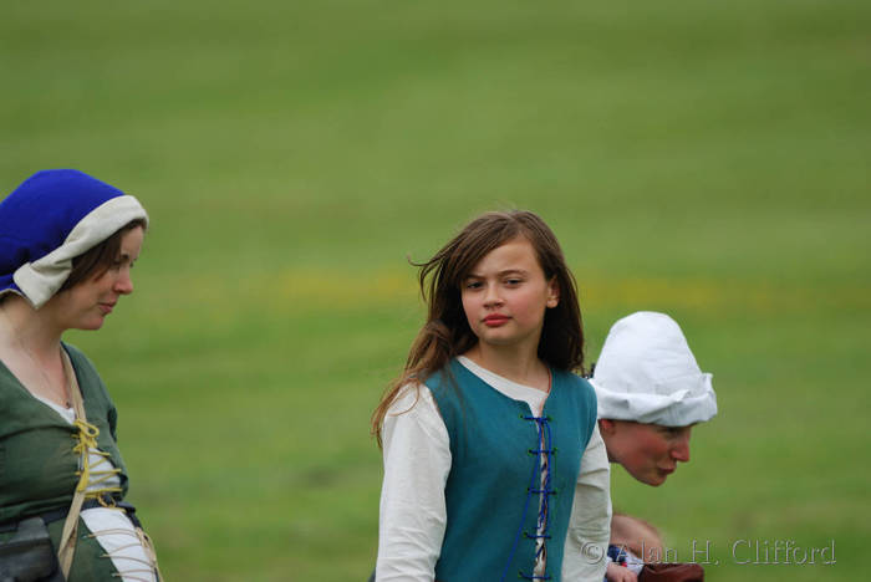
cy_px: 291
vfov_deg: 2.3
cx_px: 436
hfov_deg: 3.4
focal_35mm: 600
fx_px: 14528
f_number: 5.6
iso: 160
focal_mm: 400
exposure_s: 1/500
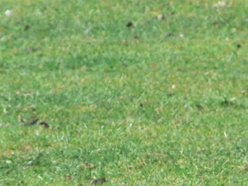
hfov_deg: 1.2
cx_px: -250
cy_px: 115
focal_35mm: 1692
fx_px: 12126
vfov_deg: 0.9
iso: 80
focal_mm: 88.8
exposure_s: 1/250
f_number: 5.6
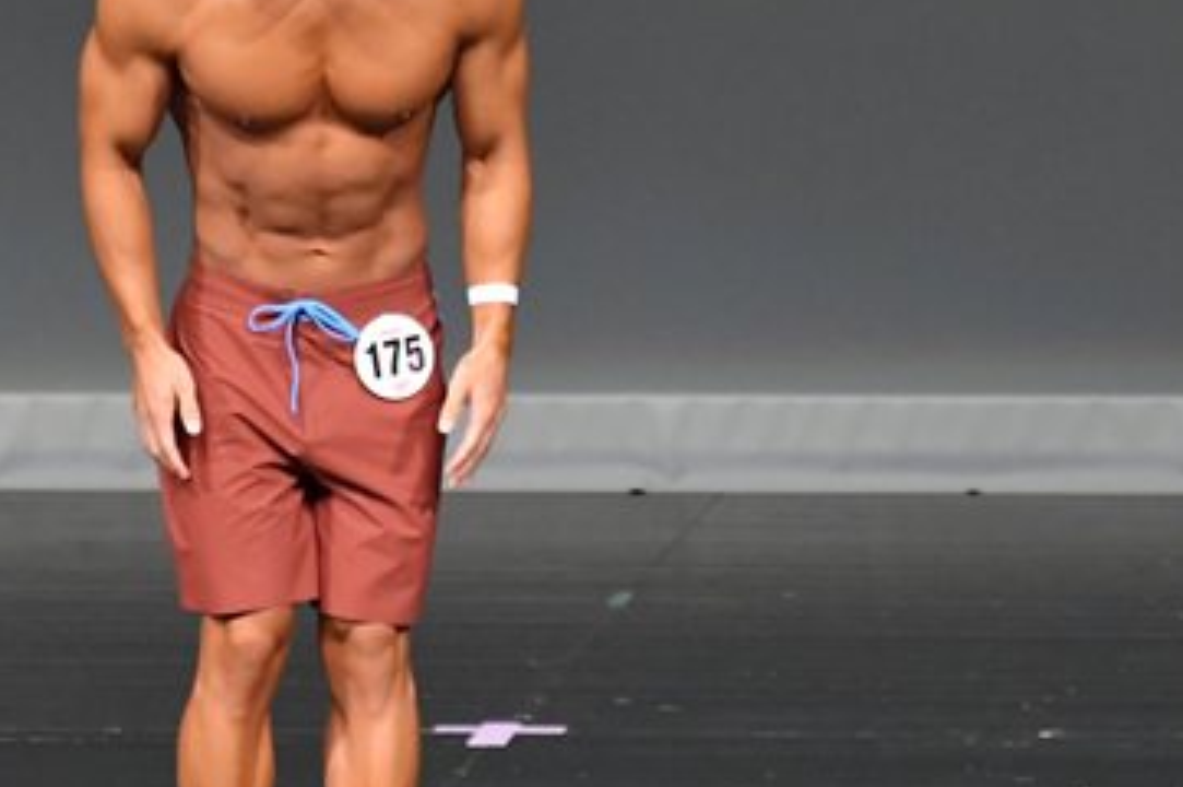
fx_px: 26429
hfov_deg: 2.6
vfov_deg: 1.7
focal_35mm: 805
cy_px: 443
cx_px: 605
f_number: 5.6
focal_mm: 250
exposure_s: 1/400
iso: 5000
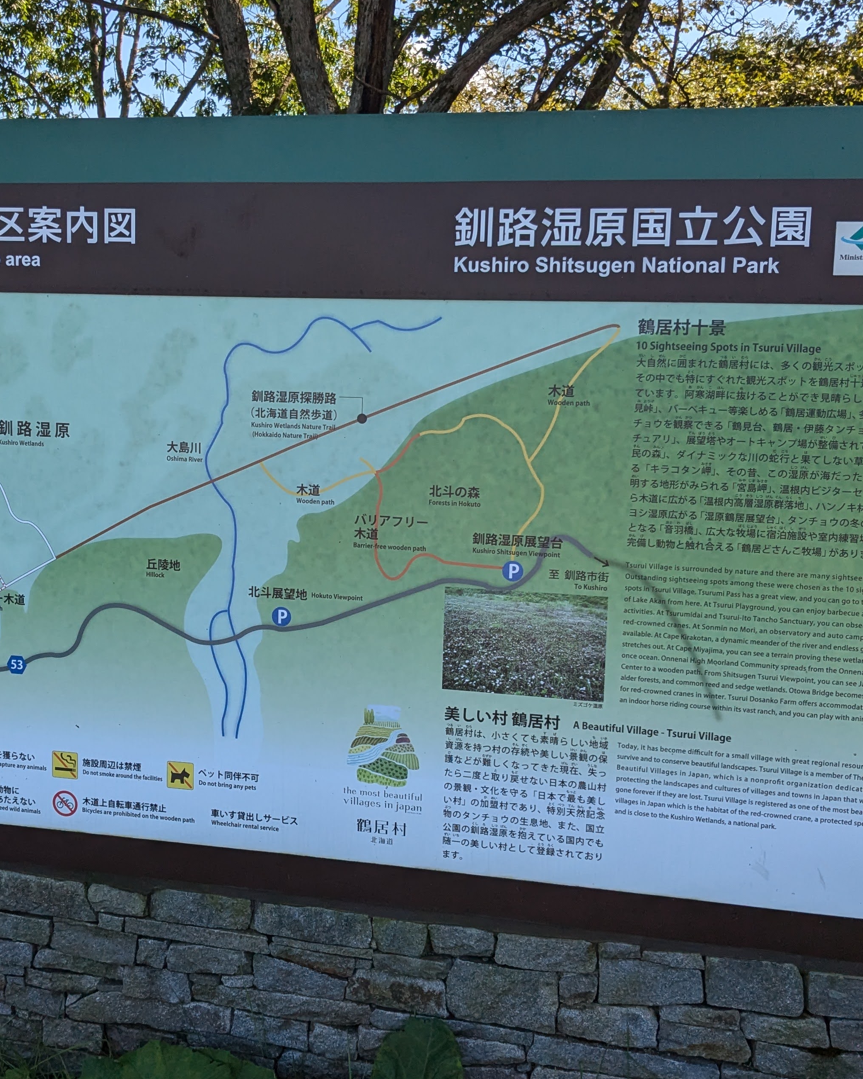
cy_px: 499
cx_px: 282
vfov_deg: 43.8
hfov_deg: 35.3
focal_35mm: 42
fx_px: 1341
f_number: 1.73
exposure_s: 1/1669
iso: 59
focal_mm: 4.38
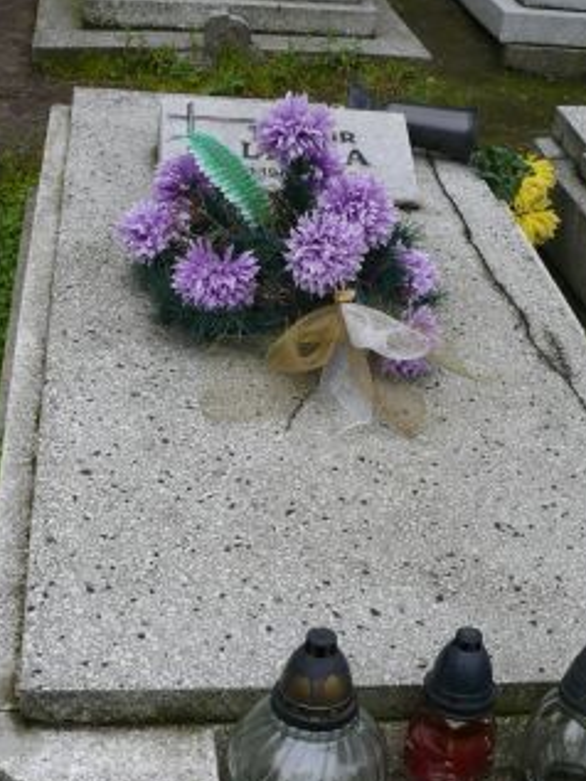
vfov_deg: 36.1
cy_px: 461
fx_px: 1195
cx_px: 396
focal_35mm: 53
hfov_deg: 27.4
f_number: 4
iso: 100
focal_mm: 7.4
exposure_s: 1/200
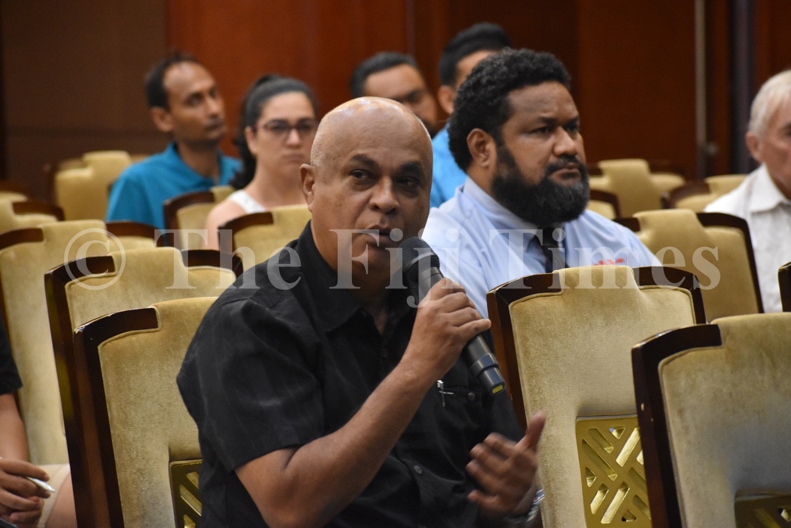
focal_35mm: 210
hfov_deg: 9.8
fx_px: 4614
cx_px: 396
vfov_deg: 6.5
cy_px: 264
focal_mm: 140
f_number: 5.6
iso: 3200
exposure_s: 1/50
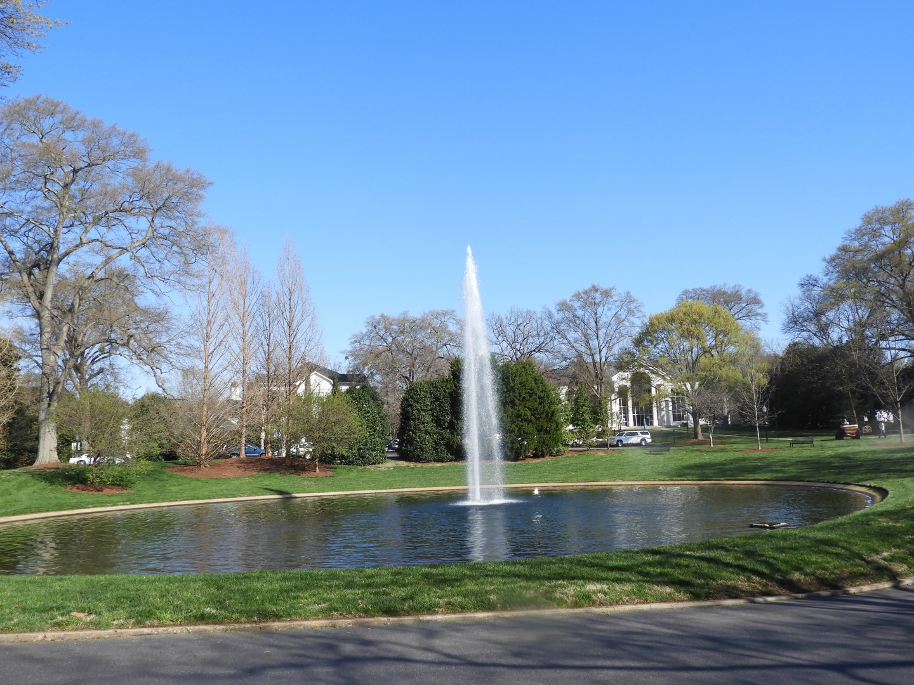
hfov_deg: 60.0
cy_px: 342
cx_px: 457
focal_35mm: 30
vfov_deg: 46.8
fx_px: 792
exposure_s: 1/800
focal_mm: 5.4
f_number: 3.5
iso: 100
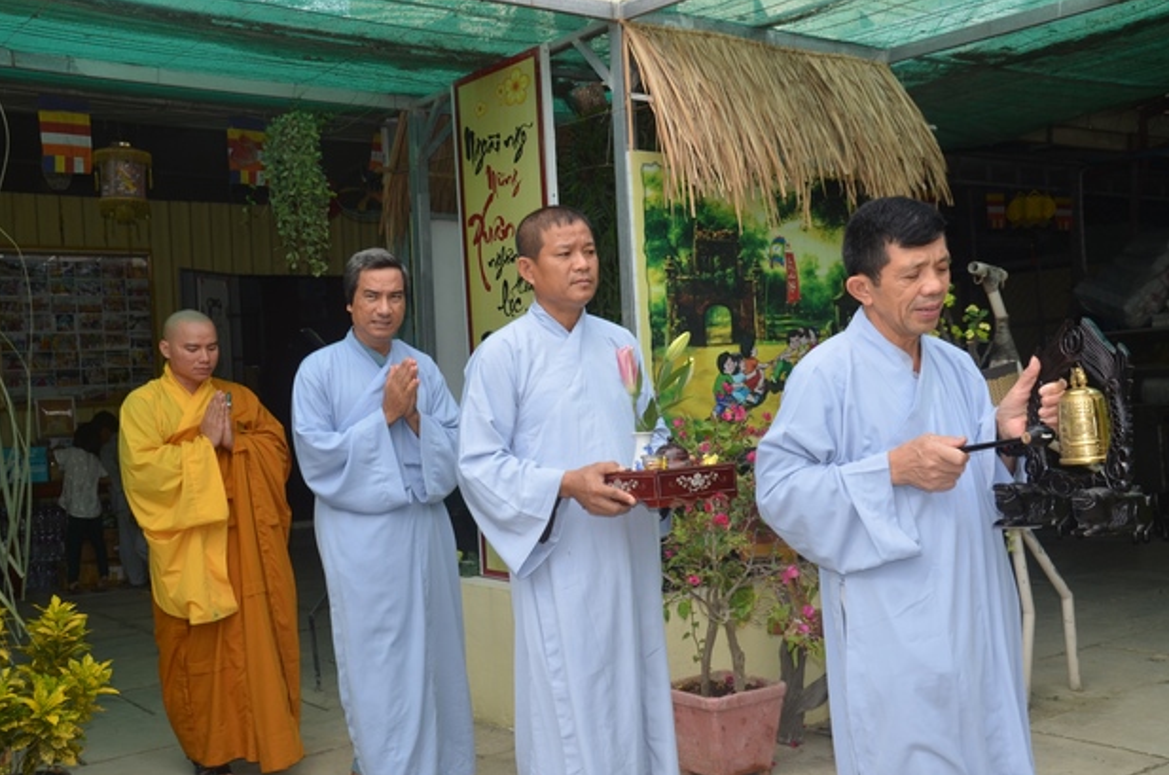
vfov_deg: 33.6
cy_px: 401
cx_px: 555
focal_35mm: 40
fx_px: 1281
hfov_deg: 49.0
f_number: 7.1
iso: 400
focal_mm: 25
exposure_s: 1/250
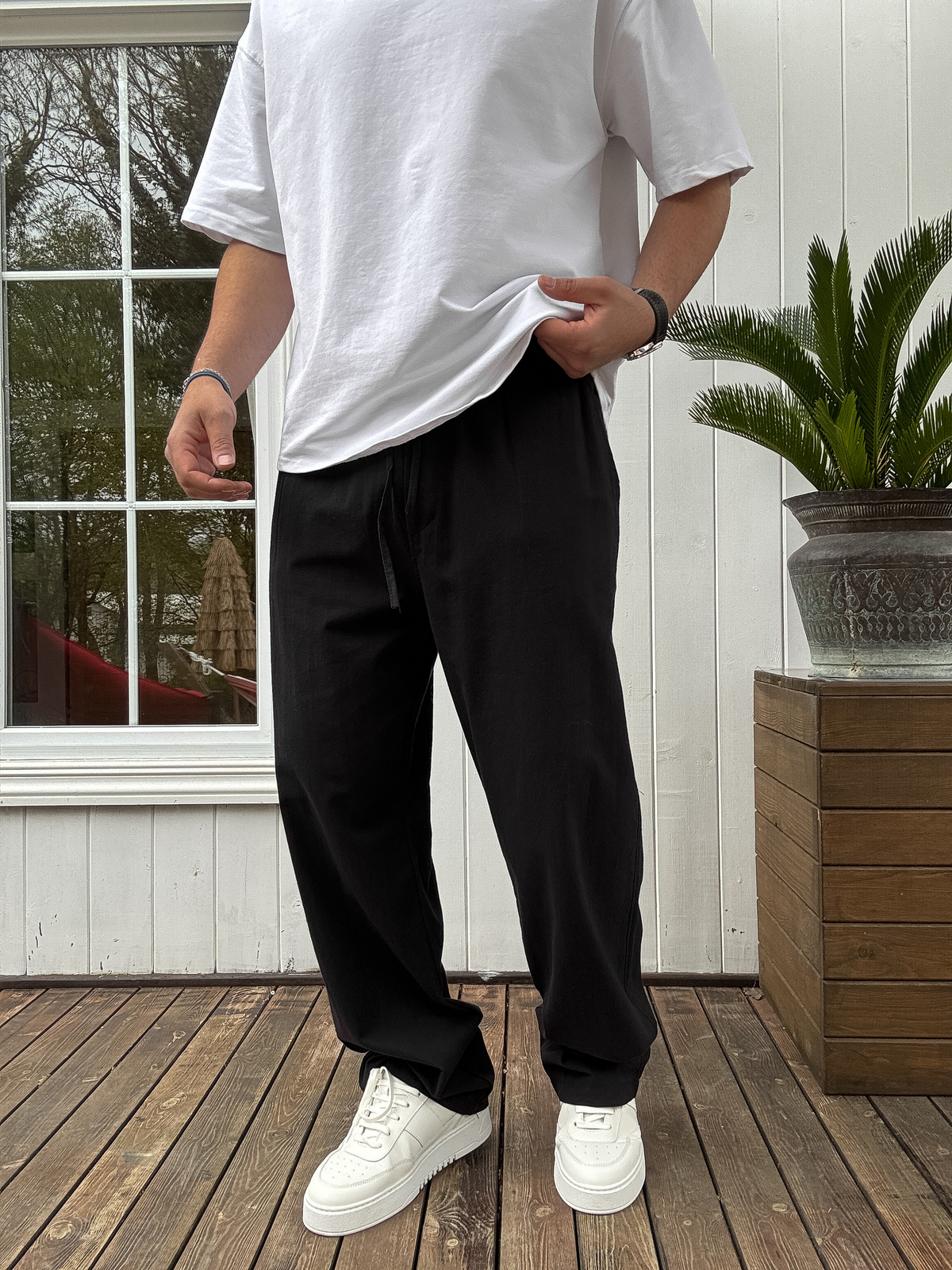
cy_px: 635
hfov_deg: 46.8
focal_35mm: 30
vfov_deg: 60.0
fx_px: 1100
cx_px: 476
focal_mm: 2.69
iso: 20
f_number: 1.9
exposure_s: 1/120
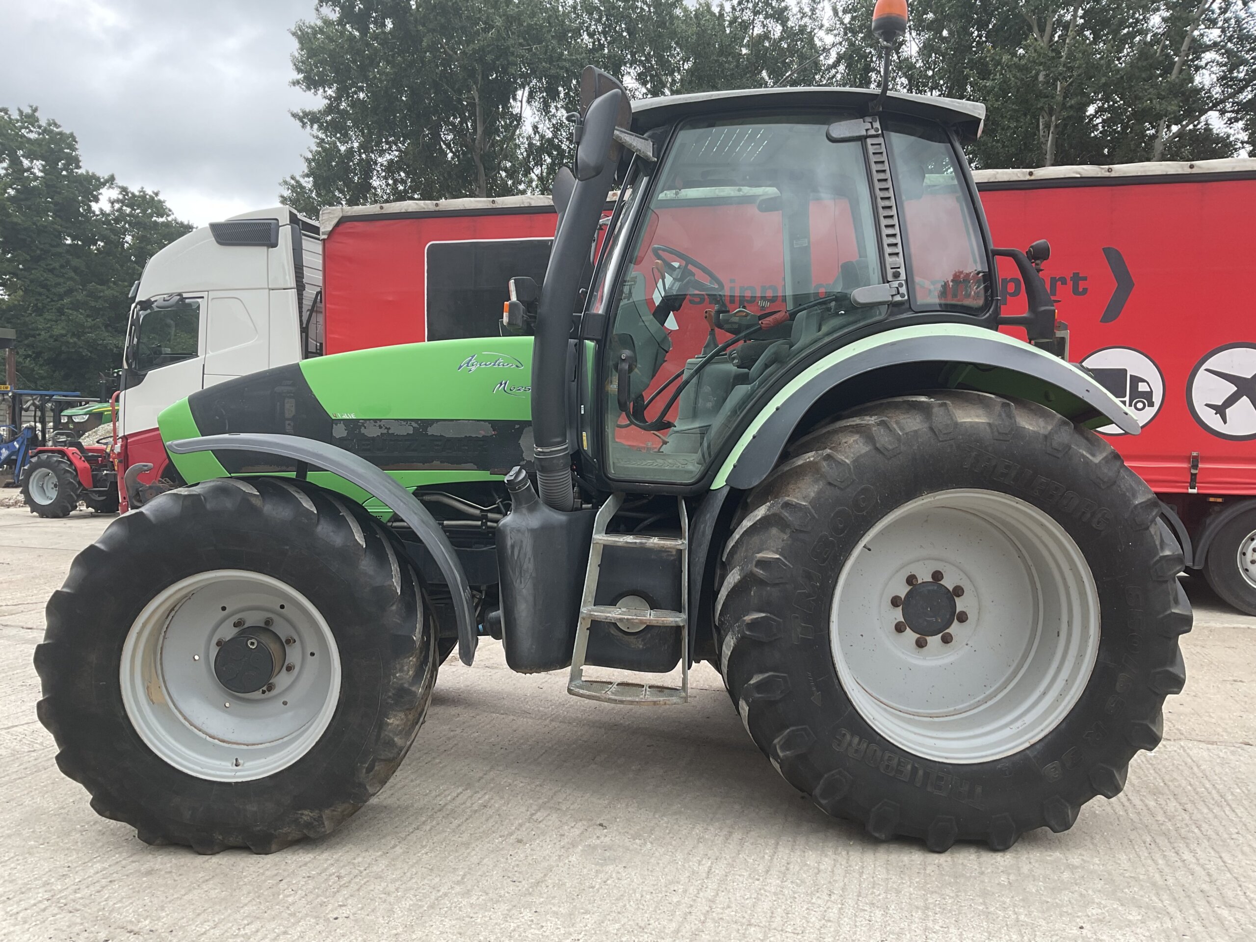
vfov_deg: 48.2
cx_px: 628
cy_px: 471
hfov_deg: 61.7
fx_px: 1052
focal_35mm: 29
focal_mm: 3
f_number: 1.8
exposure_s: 1/239
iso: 16
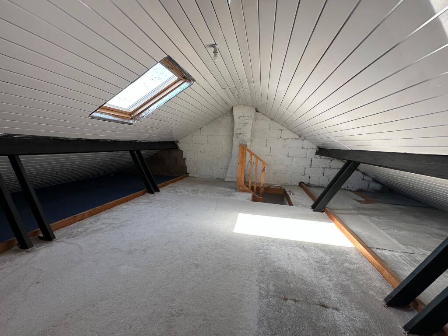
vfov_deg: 85.7
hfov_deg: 102.1
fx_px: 181
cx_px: 224
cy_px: 168
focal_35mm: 14
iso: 50
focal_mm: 2.22
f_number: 2.2
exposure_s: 1/99
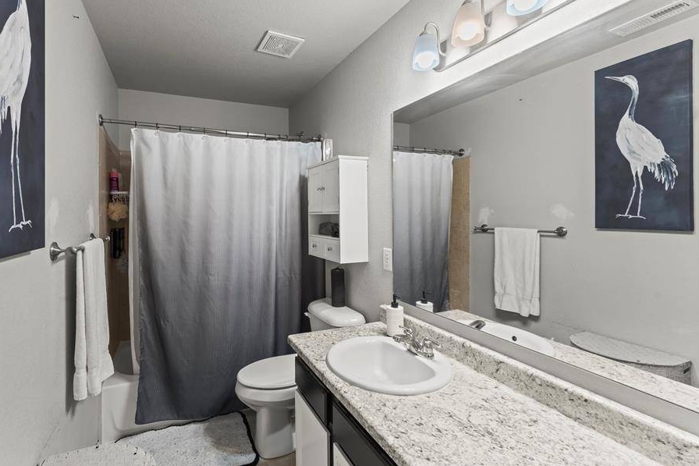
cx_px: 303
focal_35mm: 16
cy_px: 218
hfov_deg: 96.2
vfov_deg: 73.6
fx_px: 311
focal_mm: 14
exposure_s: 1/1.67
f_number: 10
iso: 500
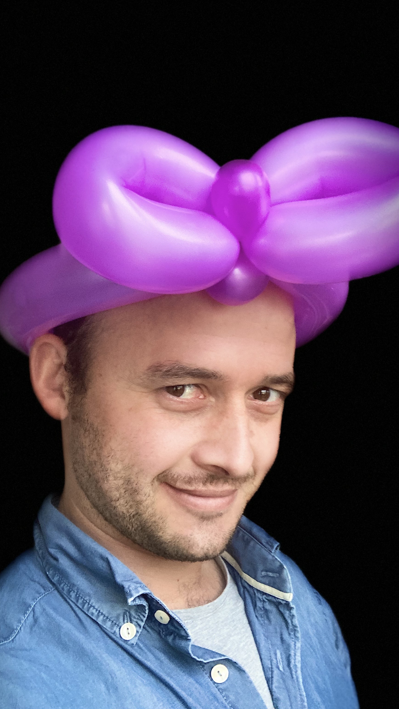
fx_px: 658
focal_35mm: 35
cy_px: 354
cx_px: 230
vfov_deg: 56.6
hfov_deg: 33.7
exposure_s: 1/60
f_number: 2.2
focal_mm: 2.87
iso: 125
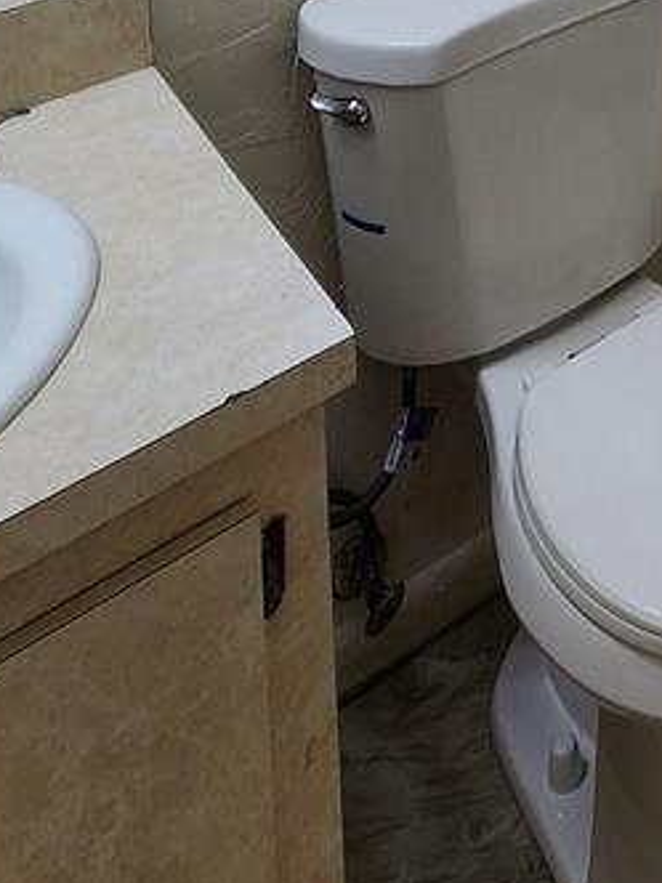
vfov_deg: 24.6
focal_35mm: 47
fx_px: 1198
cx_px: 904
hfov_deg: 25.6
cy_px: -590
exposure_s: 1/60
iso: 50
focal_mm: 2.2
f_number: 2.2
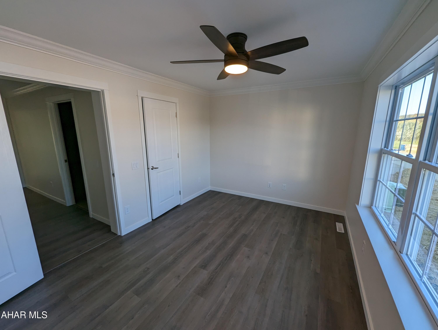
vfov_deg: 90.0
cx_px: 219
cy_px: 165
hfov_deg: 106.1
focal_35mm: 13
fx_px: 165
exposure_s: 1/120
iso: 58
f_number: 2.2
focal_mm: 1.95
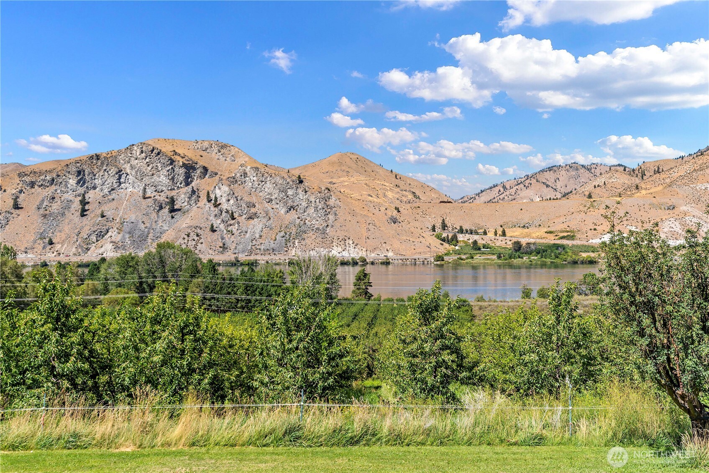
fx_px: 571
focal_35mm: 29
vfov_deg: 45.0
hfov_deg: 63.6
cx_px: 354
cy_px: 236
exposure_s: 1/400
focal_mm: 29
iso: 100
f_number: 8
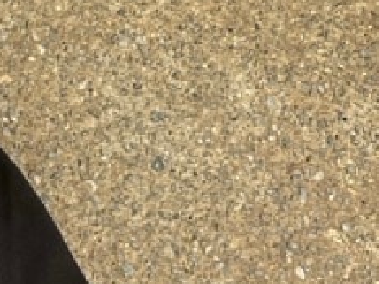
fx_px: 1446
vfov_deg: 10.5
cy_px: 516
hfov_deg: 13.6
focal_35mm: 132
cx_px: -272
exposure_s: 1/137
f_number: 1.78
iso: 125
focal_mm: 6.86
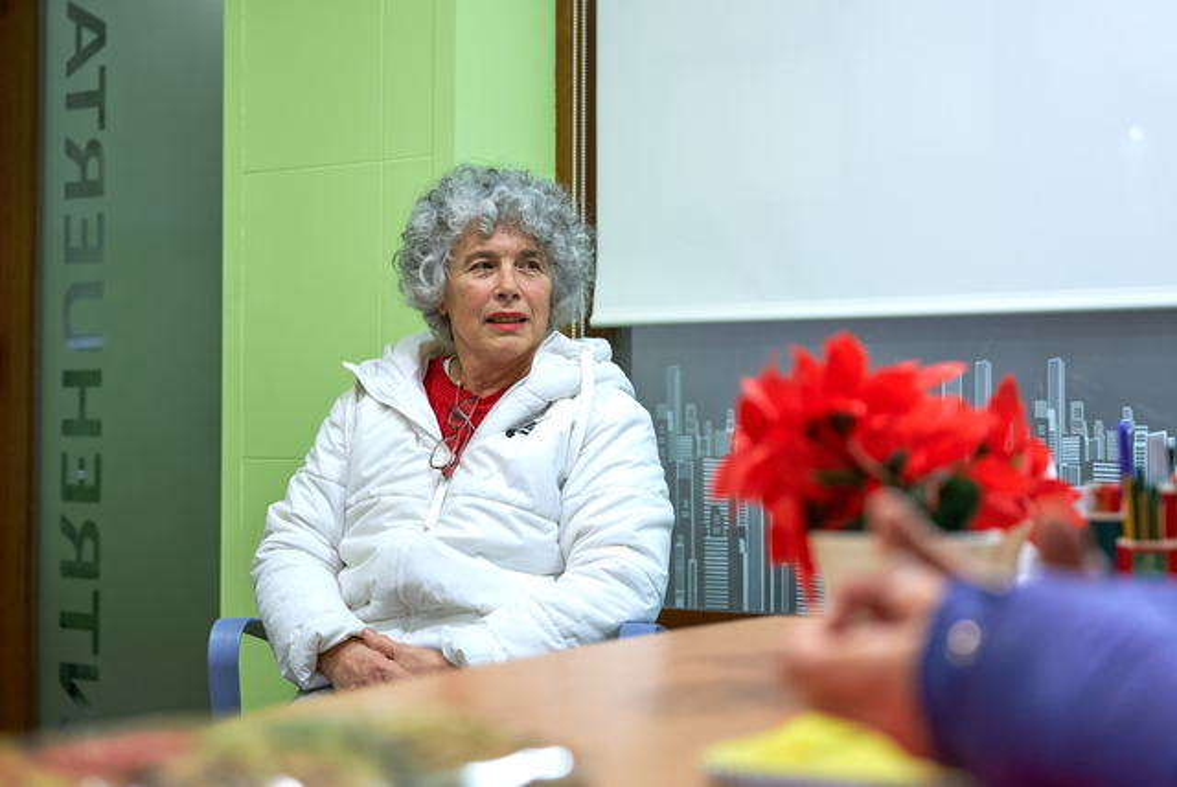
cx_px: 588
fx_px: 1767
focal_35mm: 54
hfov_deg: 36.8
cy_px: 394
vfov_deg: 25.1
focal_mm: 54
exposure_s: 1/50
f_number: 2.8
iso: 800
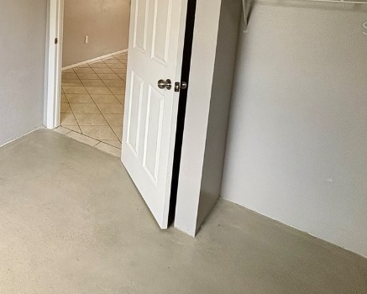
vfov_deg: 42.0
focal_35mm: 32
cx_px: 12
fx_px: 348
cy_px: 28
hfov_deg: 47.5
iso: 160
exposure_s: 1/99
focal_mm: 2.22
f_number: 2.2
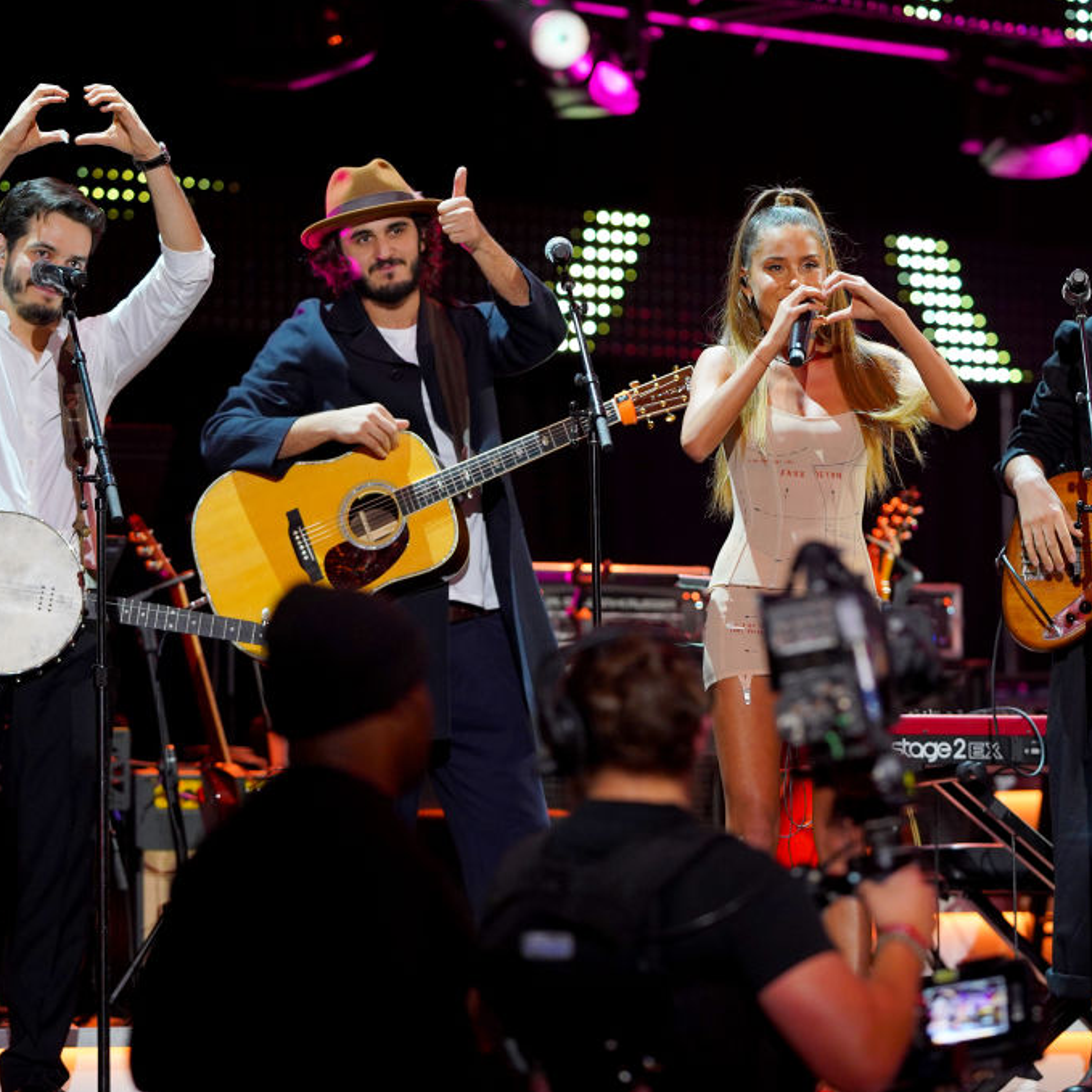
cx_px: 610
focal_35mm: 173
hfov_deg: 10.1
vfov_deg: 10.1
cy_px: 546
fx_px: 6174
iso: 1250
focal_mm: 135
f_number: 2.2
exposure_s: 1/320
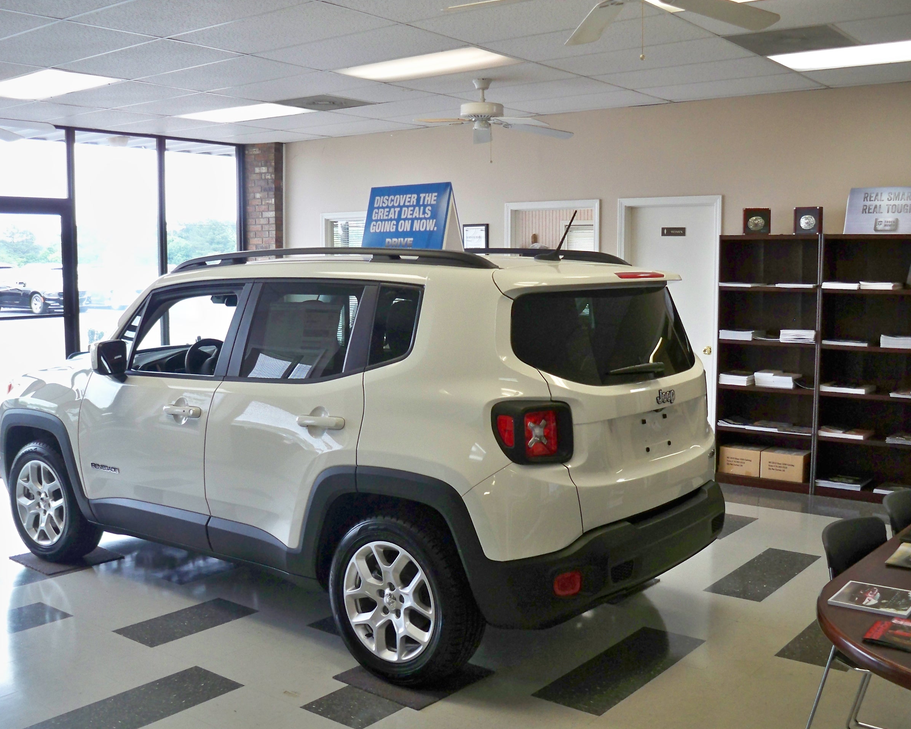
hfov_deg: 49.1
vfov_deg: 40.1
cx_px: 466
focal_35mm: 37
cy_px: 367
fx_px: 998
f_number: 3.1
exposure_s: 1/60
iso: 320
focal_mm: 6.3
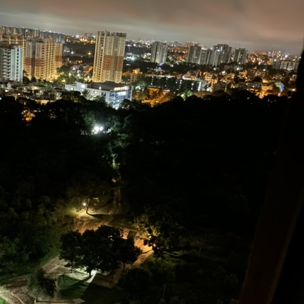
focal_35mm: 47
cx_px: 74
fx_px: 467
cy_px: 254
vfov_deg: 34.7
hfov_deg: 35.2
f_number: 1.6
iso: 2000
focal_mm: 4.2
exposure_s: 1/4
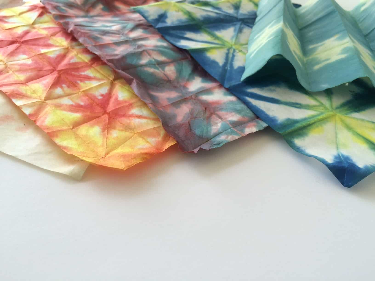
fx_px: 314
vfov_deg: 48.2
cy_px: 140
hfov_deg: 61.7
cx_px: 188
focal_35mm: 29
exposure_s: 1/120
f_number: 2.2
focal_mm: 4.15
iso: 32
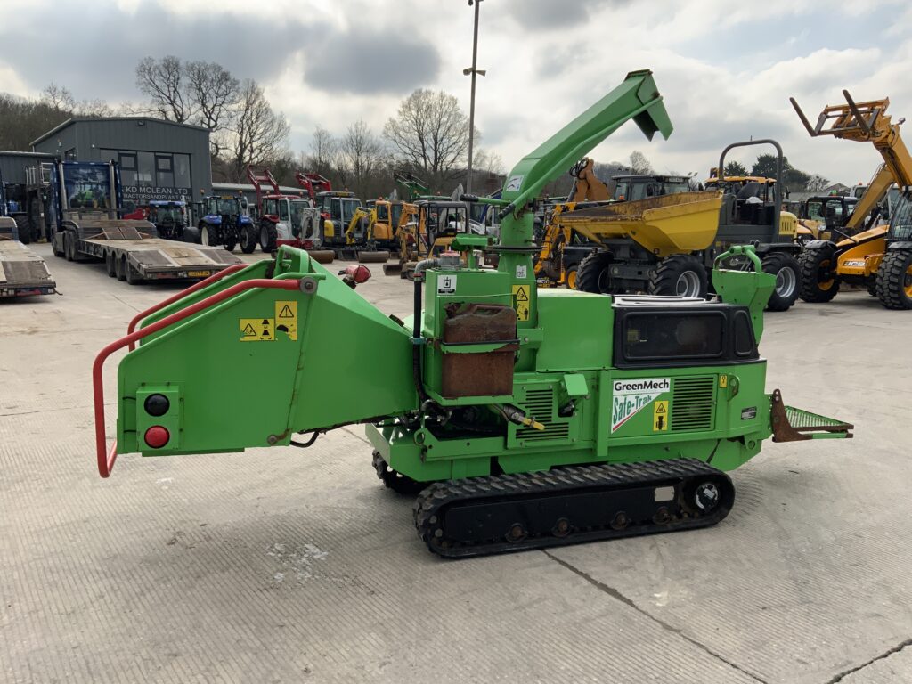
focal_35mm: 29
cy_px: 342
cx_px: 456
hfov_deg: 61.7
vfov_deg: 48.2
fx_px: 764
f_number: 1.8
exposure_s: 1/1786
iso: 16
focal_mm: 3
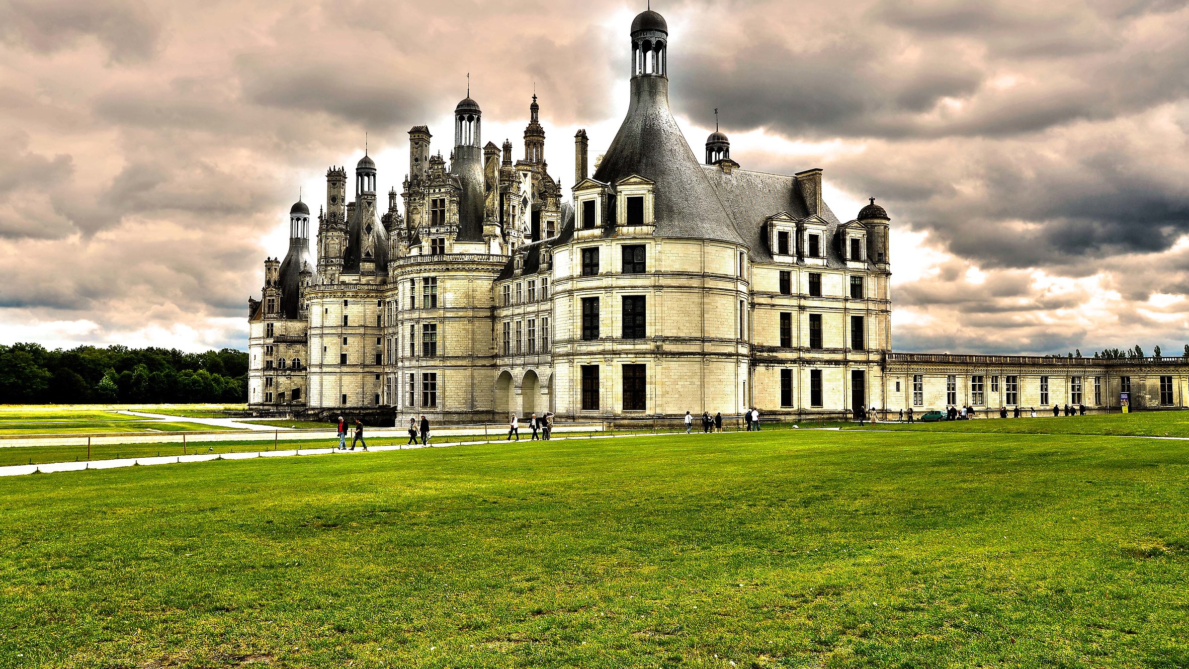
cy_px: 315
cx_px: 588
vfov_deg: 34.6
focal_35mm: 34
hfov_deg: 58.0
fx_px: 1072
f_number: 14
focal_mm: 32
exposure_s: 1/250
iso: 320
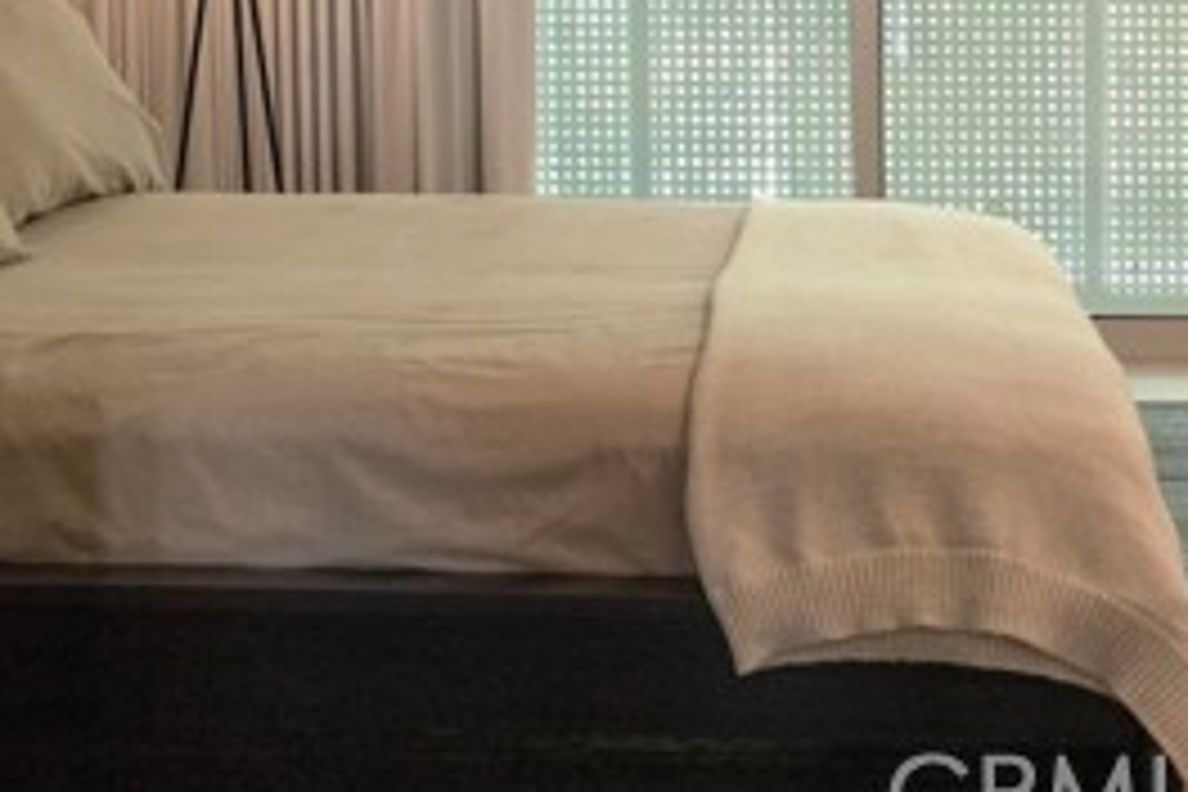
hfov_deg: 28.1
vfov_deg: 19.1
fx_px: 2244
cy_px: -101
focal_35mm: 68
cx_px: 1148
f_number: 4.5
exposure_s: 1/25
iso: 800
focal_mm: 28
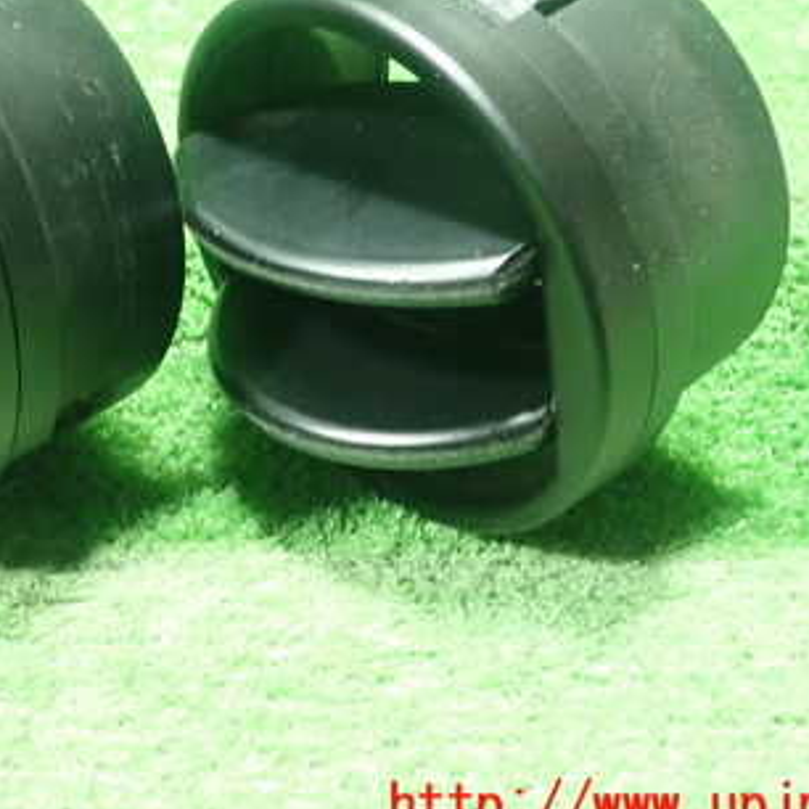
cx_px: 193
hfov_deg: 32.1
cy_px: 246
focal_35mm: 52
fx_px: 1375
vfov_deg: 32.4
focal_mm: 5.5
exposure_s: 1/40
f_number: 2.3
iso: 800
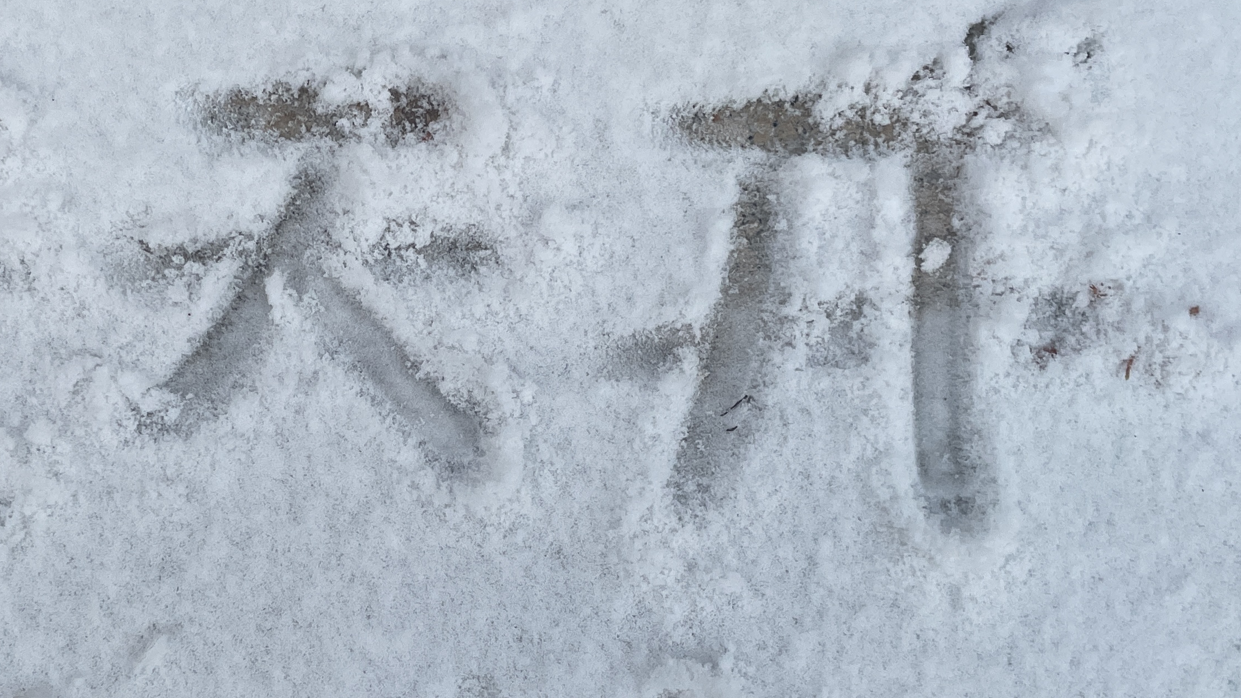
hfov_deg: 39.8
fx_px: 1678
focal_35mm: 51
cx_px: 367
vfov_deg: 23.4
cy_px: 440
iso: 125
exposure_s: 1/121
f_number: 1.6
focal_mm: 4.2
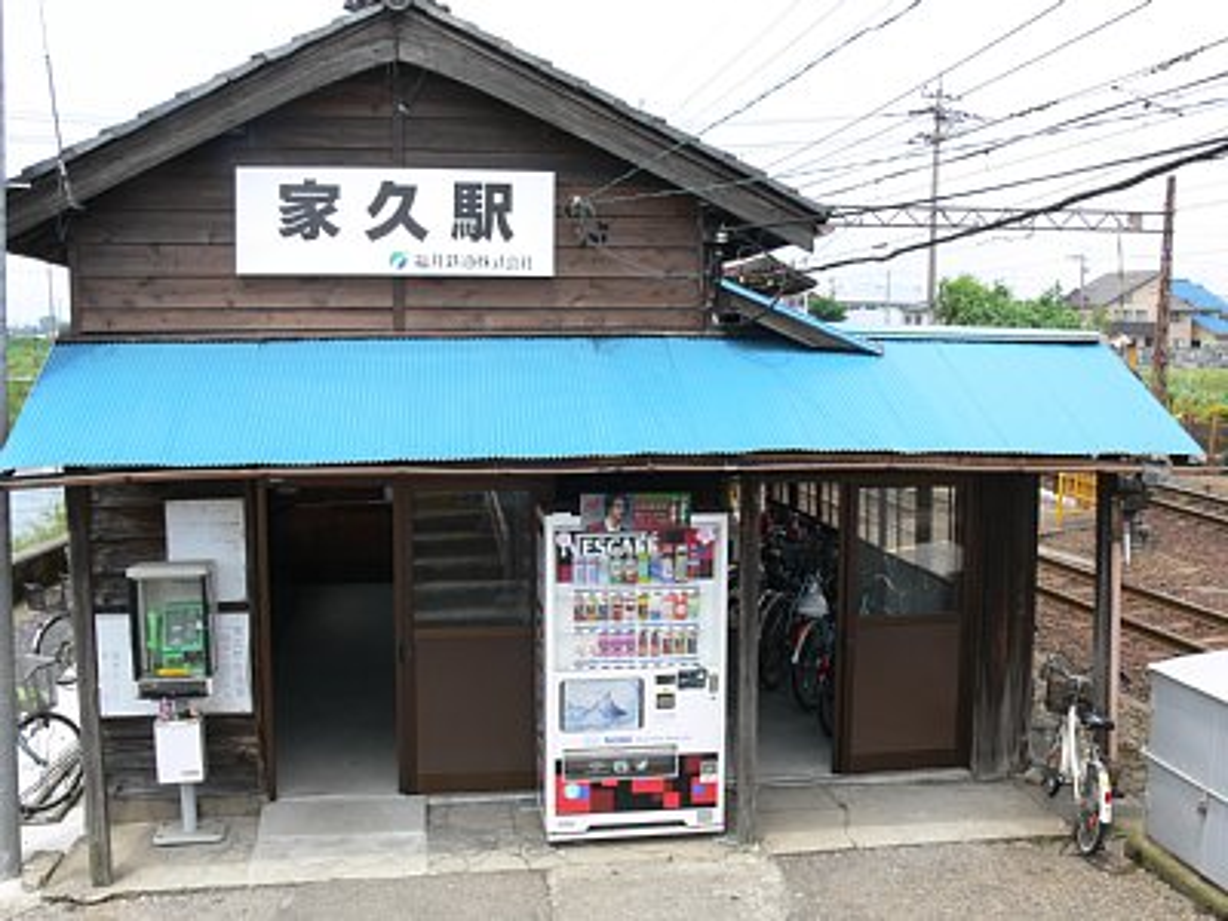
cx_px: 614
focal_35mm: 35
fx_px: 1242
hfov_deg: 52.6
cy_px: 460
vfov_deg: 40.7
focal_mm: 7.4
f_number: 5.6
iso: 80
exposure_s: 1/125
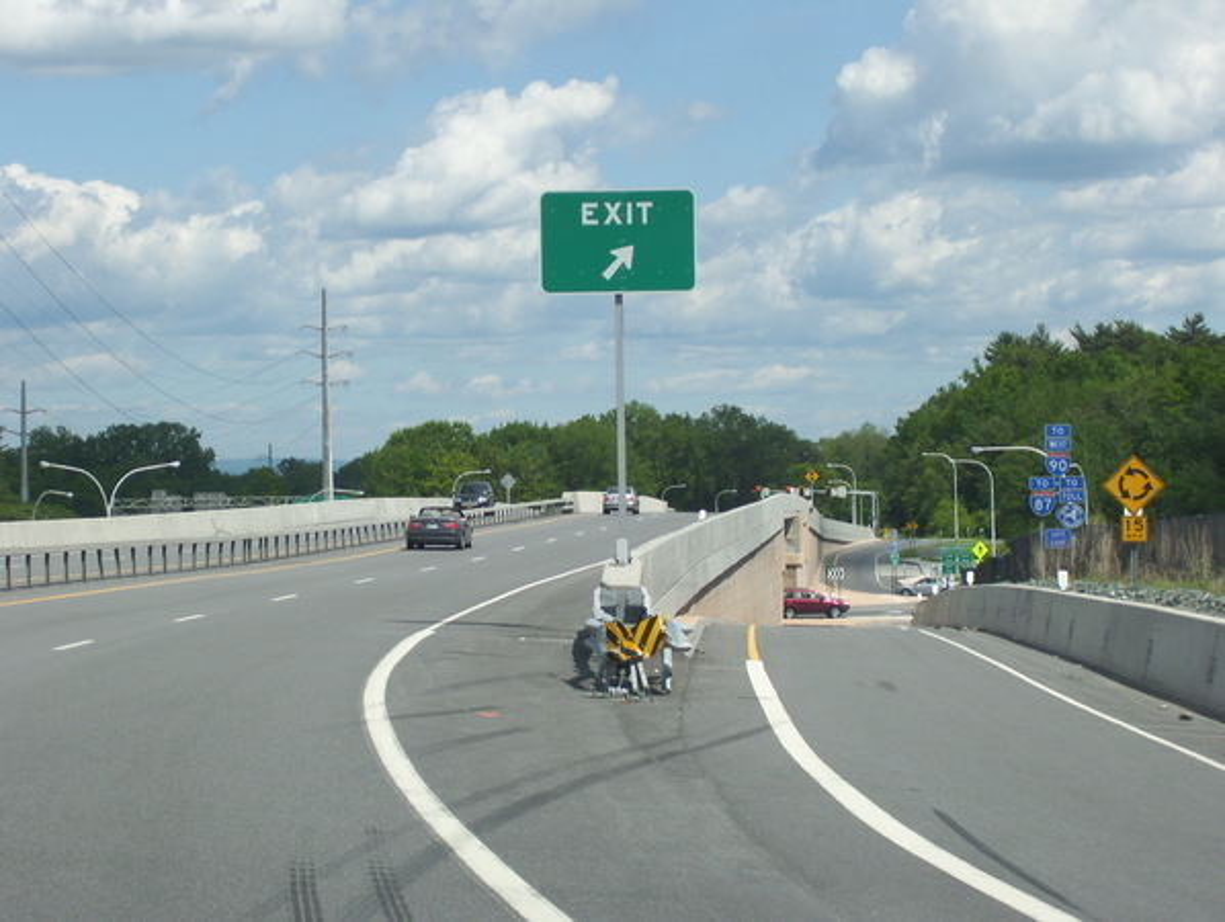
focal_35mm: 108
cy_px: 461
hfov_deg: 18.2
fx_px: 3827
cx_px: 612
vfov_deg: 13.7
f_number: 4.6
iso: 80
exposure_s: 1/640
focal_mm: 18
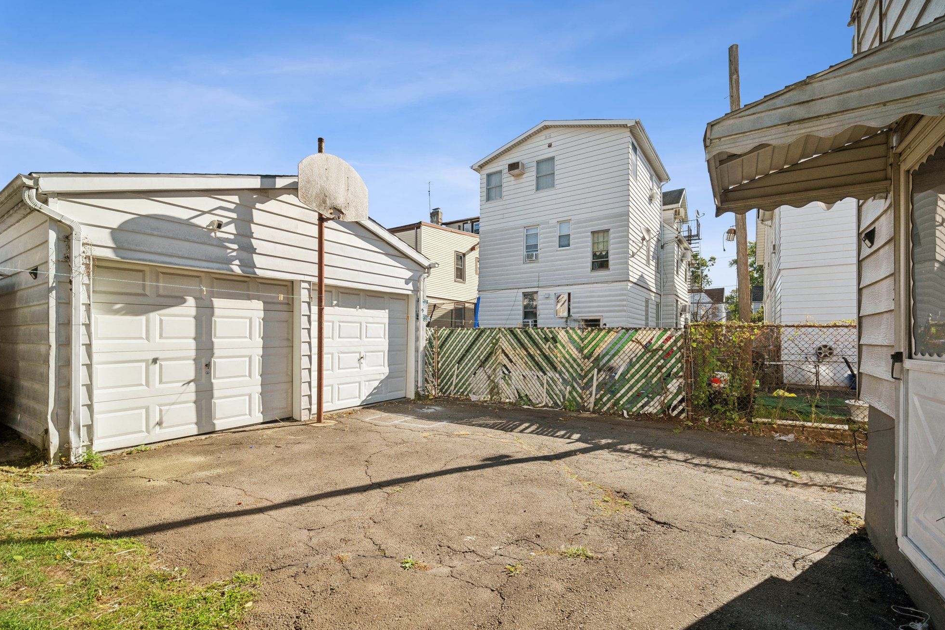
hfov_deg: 71.5
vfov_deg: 51.3
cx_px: 466
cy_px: 327
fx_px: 656
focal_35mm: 25
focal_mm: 24
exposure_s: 1/1250
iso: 640
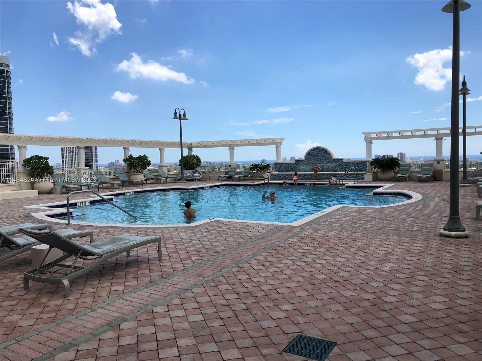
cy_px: 180
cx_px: 241
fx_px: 390
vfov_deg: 49.7
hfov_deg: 63.4
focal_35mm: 28
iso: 20
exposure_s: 1/2703
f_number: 1.8
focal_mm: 3.99
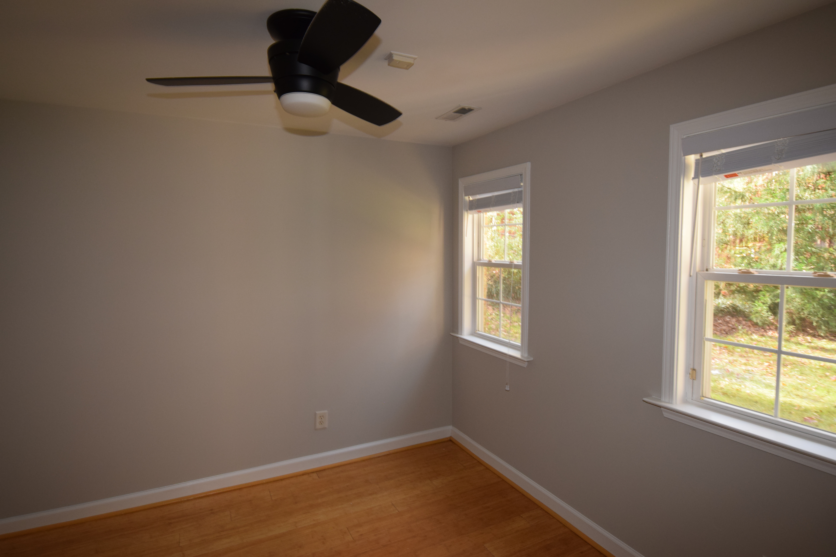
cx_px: 418
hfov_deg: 85.4
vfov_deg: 63.2
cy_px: 278
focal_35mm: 20
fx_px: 453
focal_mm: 13
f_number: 5
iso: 720
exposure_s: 1/100
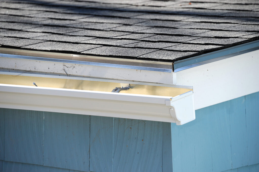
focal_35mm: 300
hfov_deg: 6.9
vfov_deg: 4.6
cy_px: 86
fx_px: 2157
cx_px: 130
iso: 640
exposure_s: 1/500
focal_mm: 300
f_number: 7.1
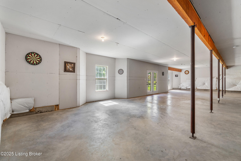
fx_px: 100
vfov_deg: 77.3
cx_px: 120
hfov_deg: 100.4
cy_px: 80
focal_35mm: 15
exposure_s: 1/4
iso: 400
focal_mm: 10
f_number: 8
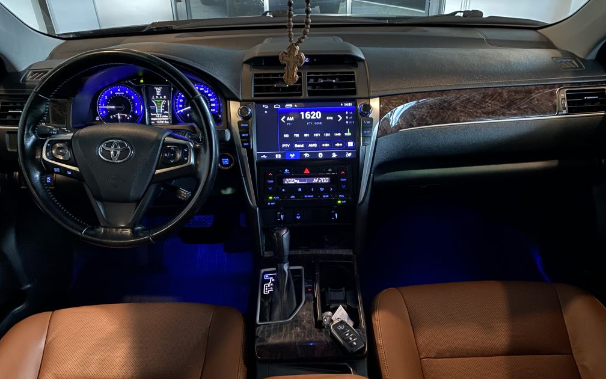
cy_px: 202
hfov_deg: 66.5
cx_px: 307
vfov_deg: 44.5
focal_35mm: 28
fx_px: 462
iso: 640
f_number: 1.8
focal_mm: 4.25
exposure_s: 1/8
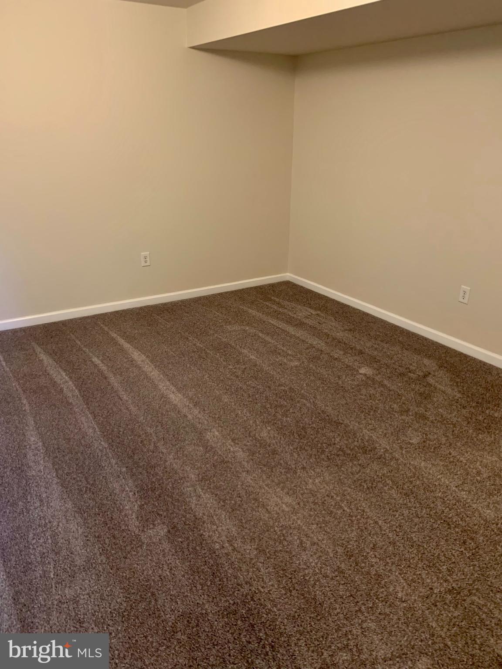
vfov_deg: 67.3
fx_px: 503
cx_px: 251
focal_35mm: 26
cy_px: 334
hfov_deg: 53.1
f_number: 1.8
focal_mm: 4.25
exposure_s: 1/40
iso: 320
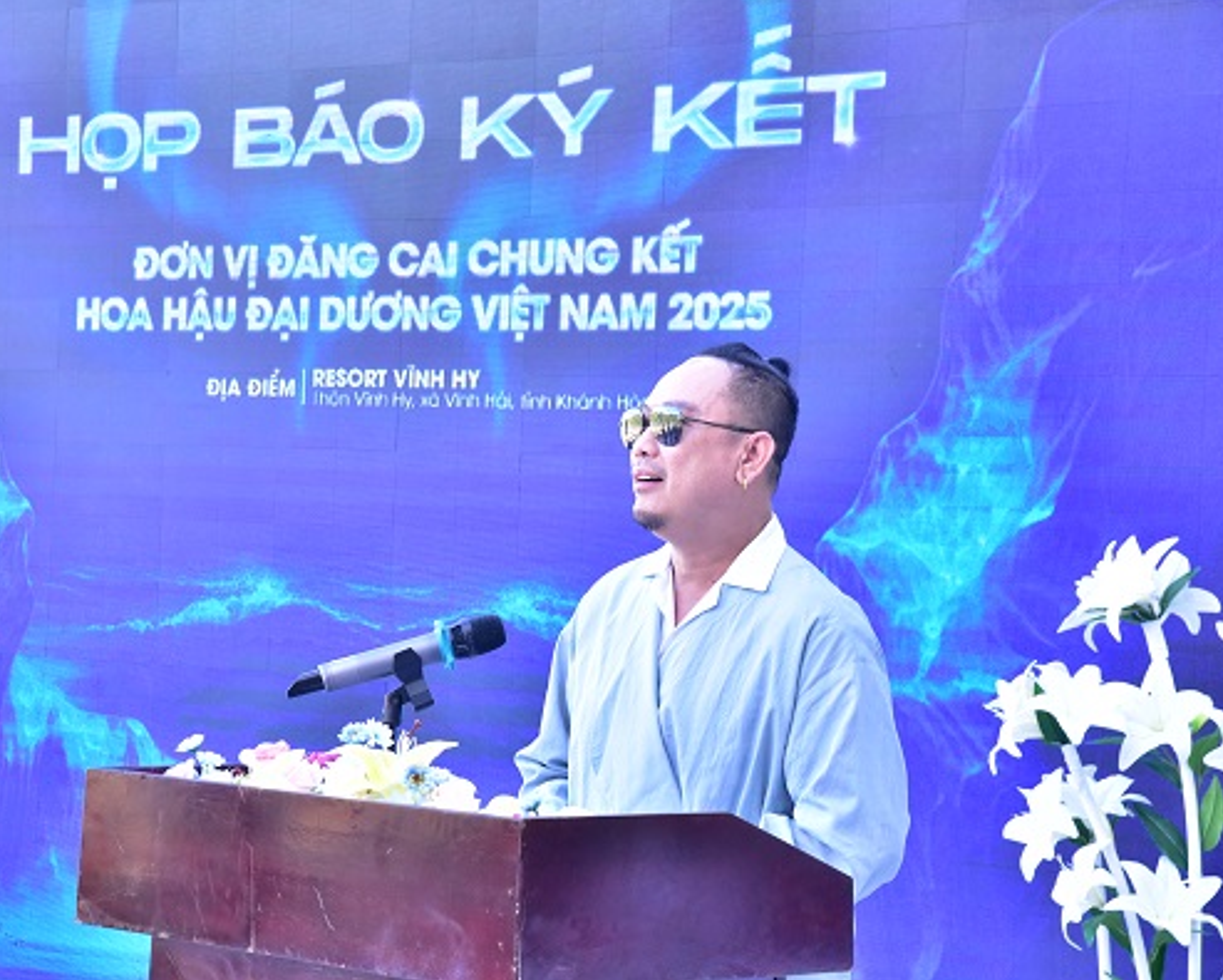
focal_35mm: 89
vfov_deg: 17.3
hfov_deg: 21.5
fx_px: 3223
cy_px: 486
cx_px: 494
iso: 3200
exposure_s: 1/250
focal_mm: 78
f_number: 9
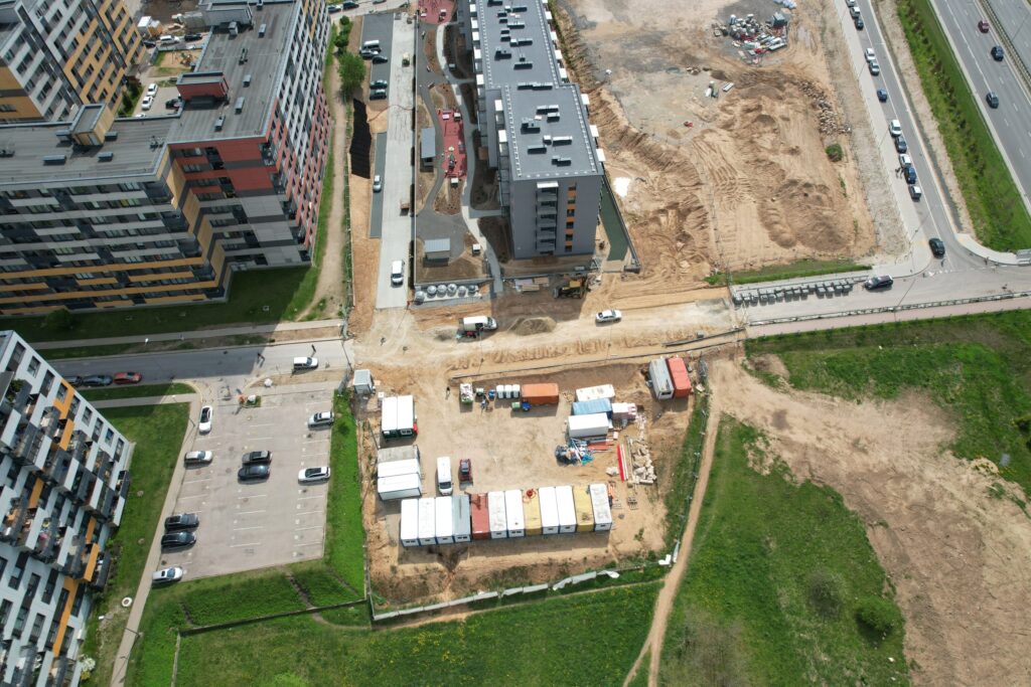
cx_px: 516
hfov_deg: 78.6
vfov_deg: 57.2
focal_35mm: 22
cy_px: 344
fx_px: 630
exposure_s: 1/1600
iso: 100
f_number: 2.8
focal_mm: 8.38
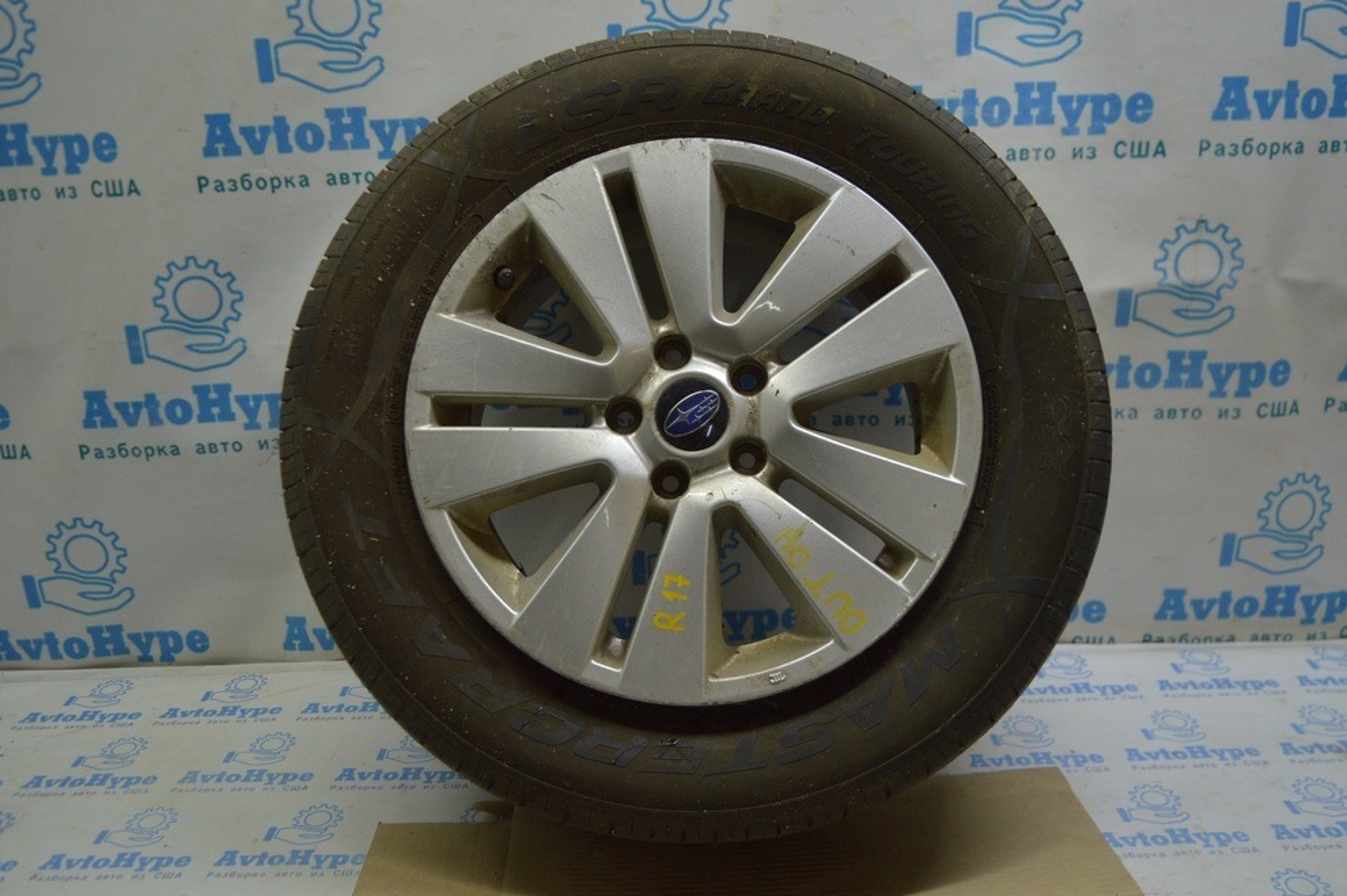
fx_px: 1159
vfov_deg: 42.3
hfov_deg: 60.3
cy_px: 455
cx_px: 654
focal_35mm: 31
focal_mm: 20
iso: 400
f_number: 3.8
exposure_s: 1/125
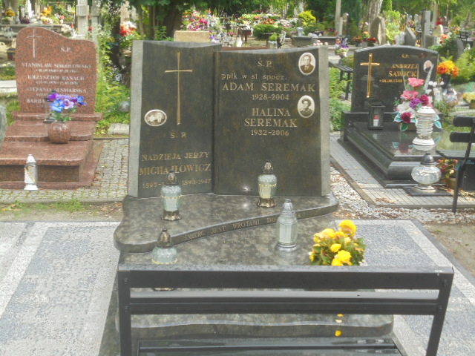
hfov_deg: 34.3
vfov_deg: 26.1
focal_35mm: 56
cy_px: 178
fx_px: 768
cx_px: 238
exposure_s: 1/50
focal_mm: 10.1
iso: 100
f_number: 5.2
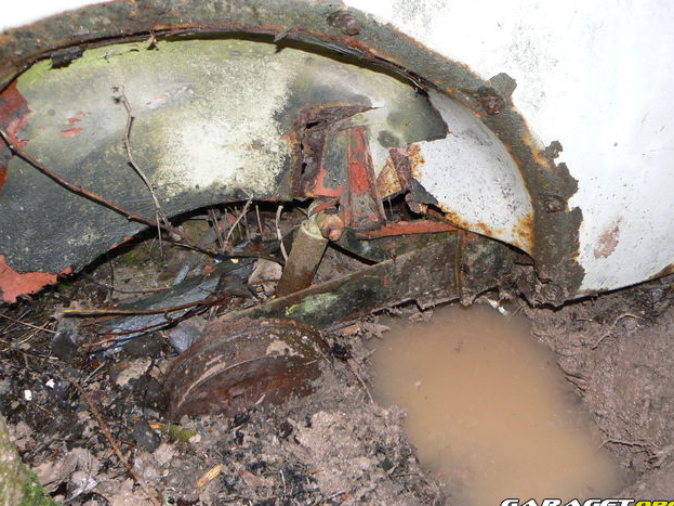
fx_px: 720
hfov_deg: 50.1
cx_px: 340
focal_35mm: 37
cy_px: 256
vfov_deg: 38.7
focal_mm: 6
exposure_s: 1/30
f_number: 2.8
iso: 100
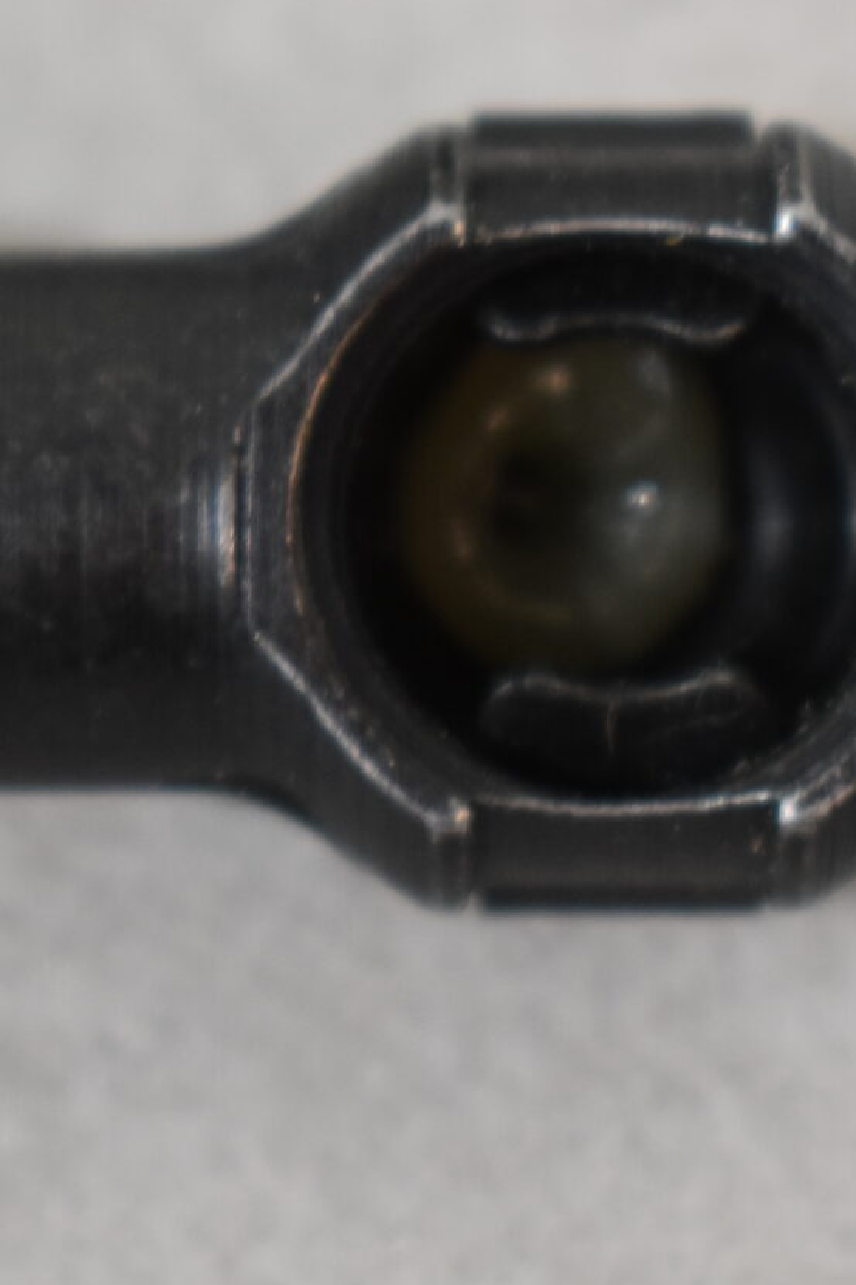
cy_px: 629
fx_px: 9082
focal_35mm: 255
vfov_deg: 8.1
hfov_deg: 5.4
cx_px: 272
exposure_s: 1/60
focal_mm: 55
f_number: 5.6
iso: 800
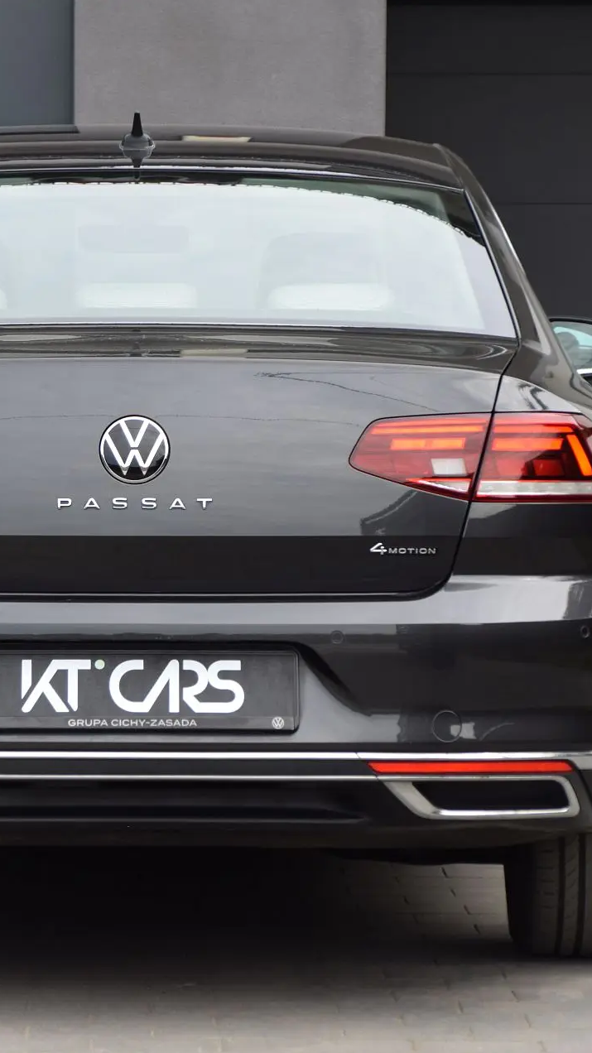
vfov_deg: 10.6
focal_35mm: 204
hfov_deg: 5.9
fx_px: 5696
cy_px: 526
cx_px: 114
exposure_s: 1/400
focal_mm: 86
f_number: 5.3
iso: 320
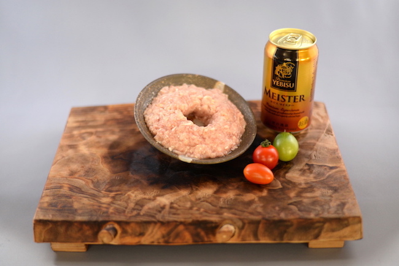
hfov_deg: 39.6
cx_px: 200
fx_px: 554
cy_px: 133
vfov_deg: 27.0
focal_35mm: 50
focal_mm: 50
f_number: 1.8
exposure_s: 1/1600
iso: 1000
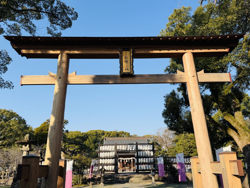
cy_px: 105
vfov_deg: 49.6
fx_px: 202
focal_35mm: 28
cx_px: 127
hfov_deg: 63.4
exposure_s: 1/3953
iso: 80
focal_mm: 6.76
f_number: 1.78
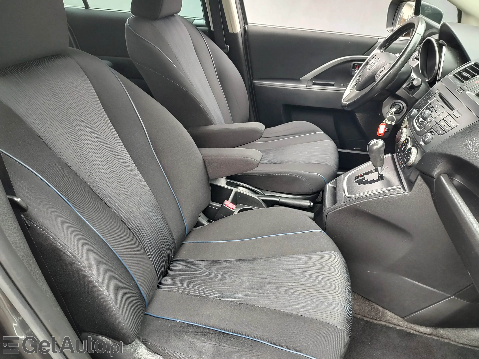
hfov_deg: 73.9
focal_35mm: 23
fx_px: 318
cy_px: 180
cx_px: 240
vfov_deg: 58.9
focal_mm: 5.56
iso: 255
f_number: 1.8
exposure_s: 1/50
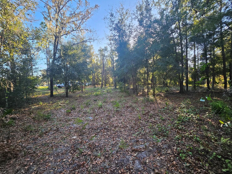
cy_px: 89
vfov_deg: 85.6
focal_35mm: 14
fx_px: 94
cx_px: 113
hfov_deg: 102.0
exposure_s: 1/120
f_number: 2.2
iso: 40
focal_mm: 1.7
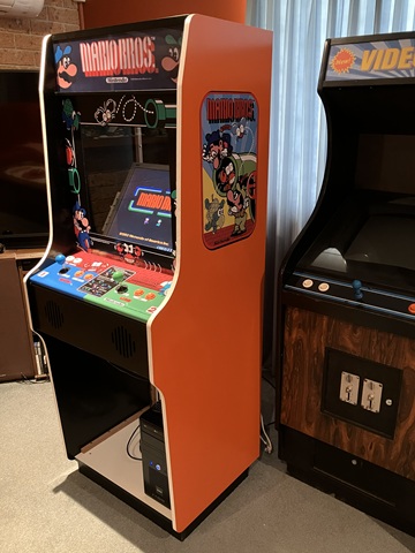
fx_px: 448
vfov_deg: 63.4
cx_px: 208
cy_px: 276
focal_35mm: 28
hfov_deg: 49.7
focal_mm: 3.99
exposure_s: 1/25
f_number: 1.8
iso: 640
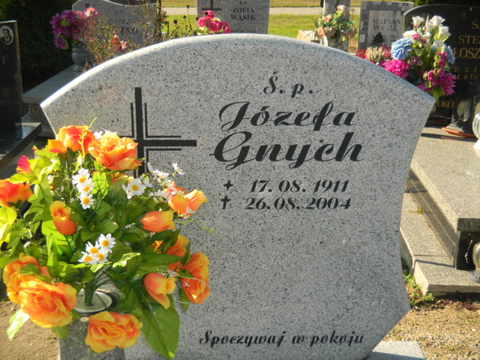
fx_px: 763
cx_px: 240
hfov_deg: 34.9
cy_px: 180
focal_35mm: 55
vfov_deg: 26.6
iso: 80
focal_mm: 9.9
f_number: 4.2
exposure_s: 1/280
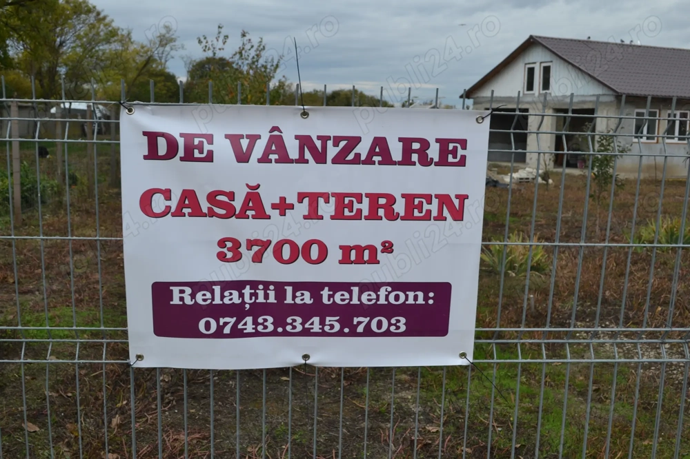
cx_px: 345
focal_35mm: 42
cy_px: 230
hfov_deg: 46.4
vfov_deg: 31.9
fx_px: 805
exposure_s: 1/160
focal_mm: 28
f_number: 6.3
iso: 100
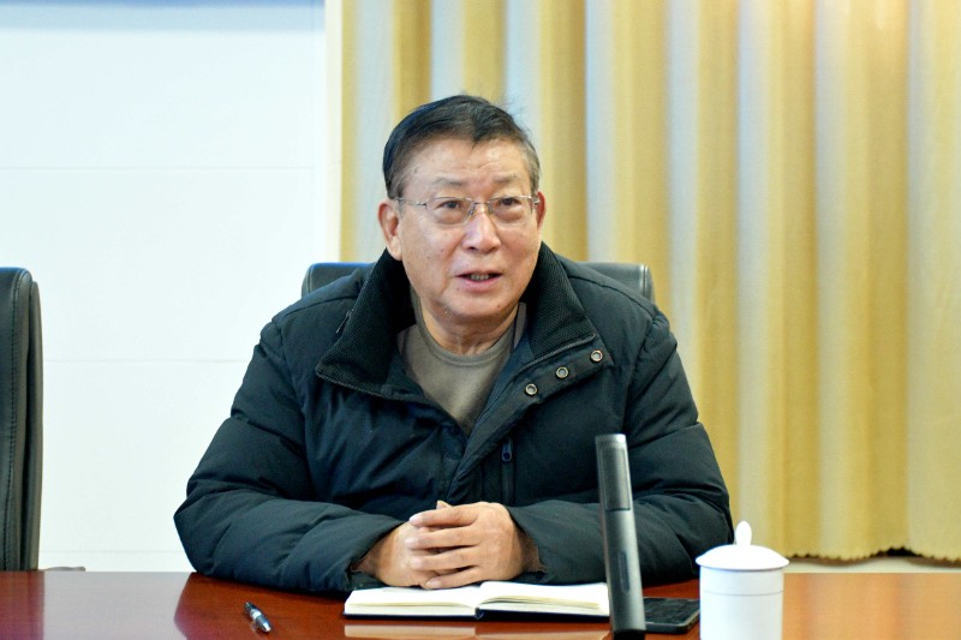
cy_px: 320
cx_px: 480
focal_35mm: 84
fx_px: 2242
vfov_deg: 16.3
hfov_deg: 24.2
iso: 4500
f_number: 4.8
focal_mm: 56
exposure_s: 1/60
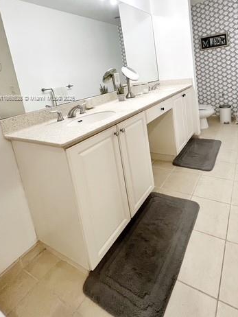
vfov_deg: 83.8
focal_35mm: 18
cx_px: 160
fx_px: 165
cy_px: 98
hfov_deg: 69.5
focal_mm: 1.57
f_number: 1.8
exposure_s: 1/120
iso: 200
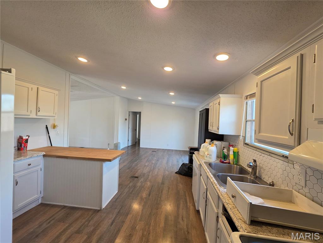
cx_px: 162
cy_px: 122
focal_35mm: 13
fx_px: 121
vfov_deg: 89.9
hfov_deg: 106.2
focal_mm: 2.2
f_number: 1.9
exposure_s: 1/120
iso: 200
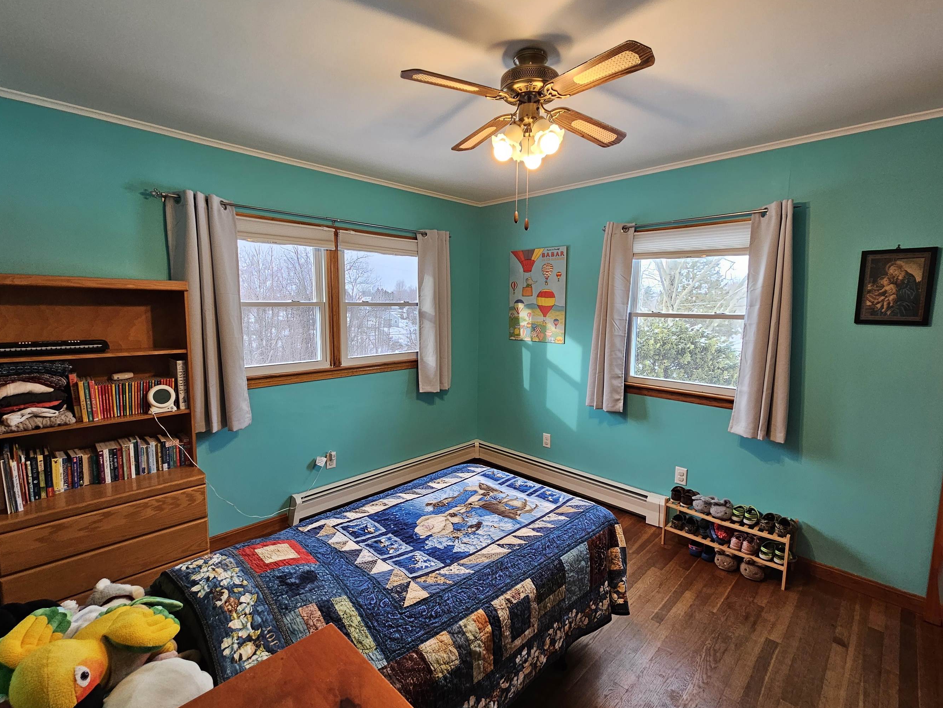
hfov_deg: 98.2
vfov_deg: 81.8
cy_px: 354
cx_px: 473
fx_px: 409
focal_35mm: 15
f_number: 2.2
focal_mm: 2.2
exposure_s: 1/60
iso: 160
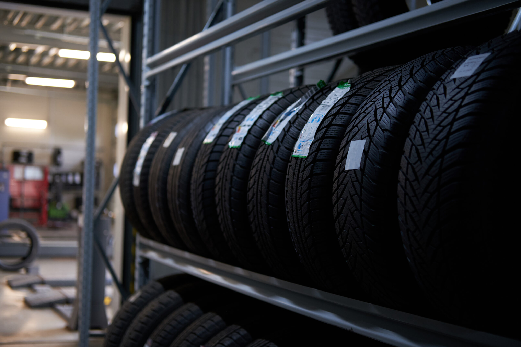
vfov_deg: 25.5
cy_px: 174
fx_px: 767
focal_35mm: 53
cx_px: 260
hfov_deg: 37.5
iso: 800
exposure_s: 1/125
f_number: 2
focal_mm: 35
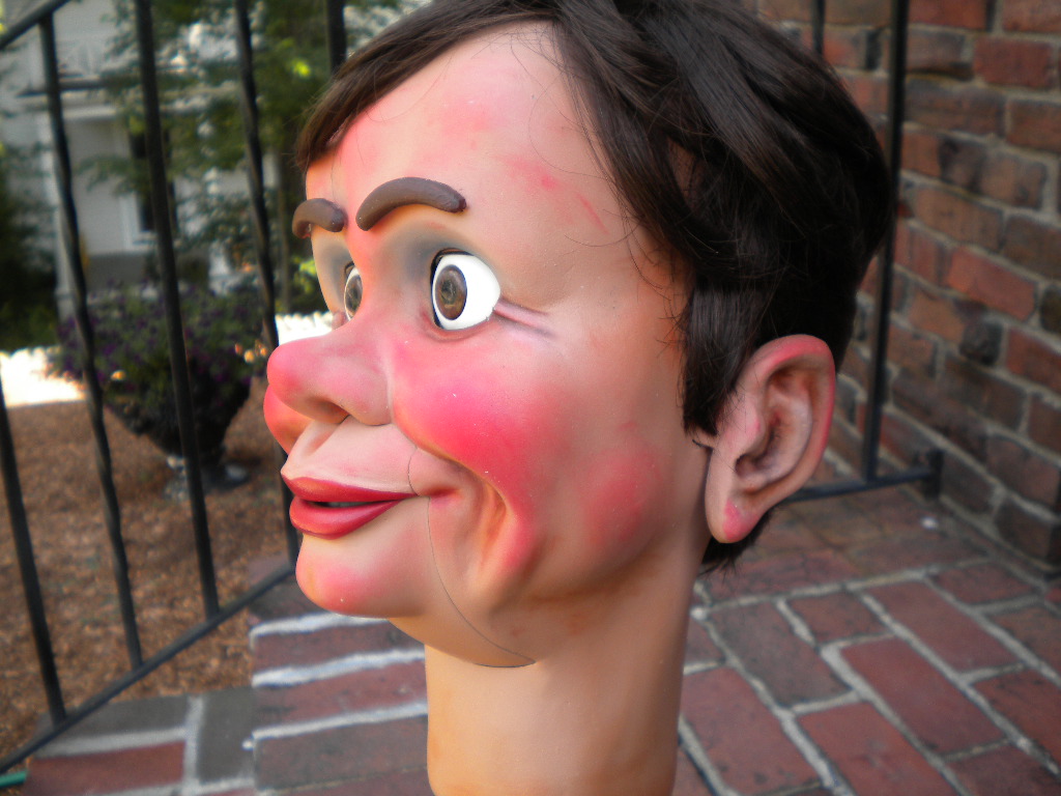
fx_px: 1073
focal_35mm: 35
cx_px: 530
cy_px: 398
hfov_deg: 52.6
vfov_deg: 40.7
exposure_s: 1/124
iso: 80
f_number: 3.1
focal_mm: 6.3
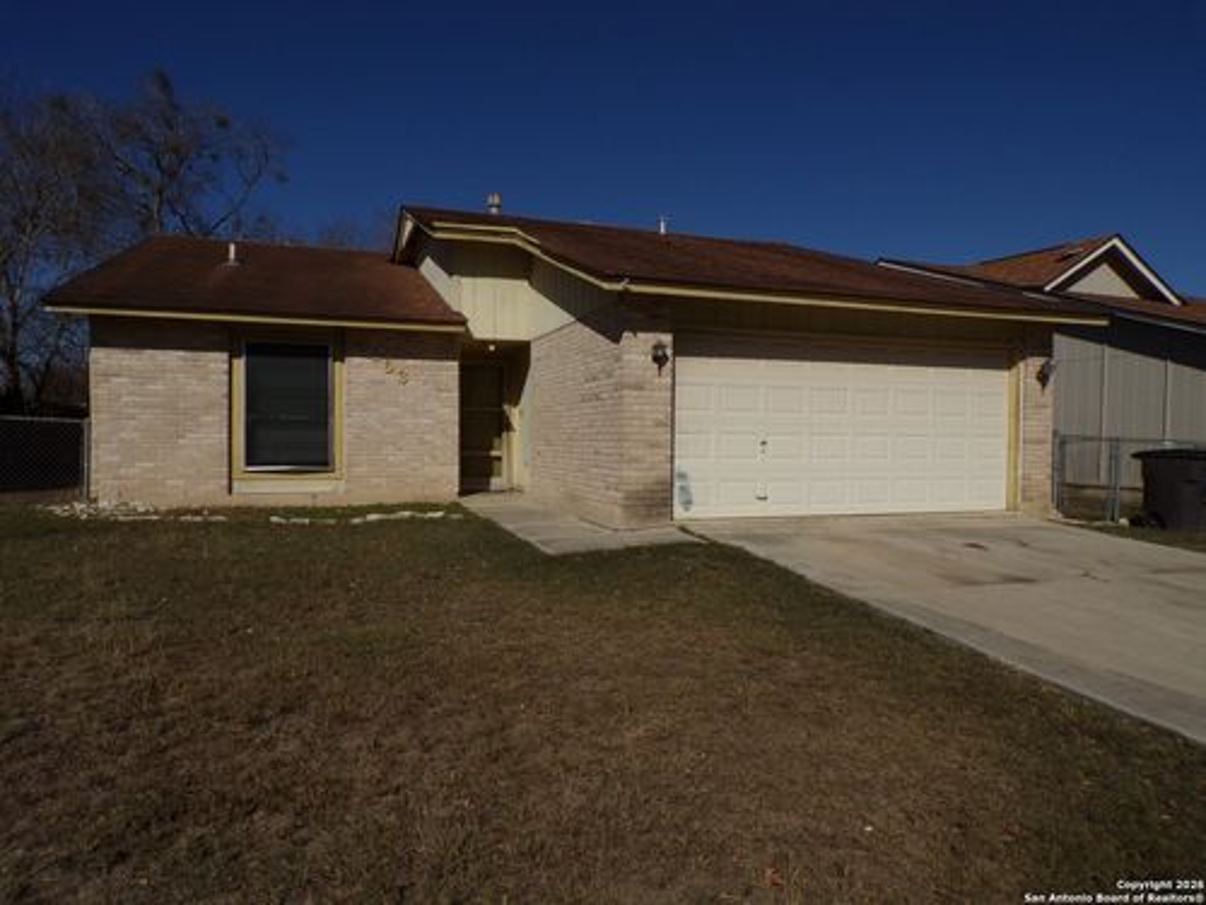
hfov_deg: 71.6
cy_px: 452
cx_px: 603
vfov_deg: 56.8
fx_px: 836
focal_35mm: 24
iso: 80
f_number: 8
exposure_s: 1/800
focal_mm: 4.3
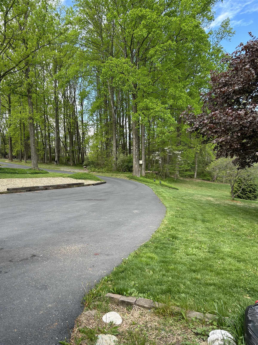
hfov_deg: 53.1
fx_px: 258
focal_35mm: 26
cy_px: 172
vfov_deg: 67.3
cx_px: 129
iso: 50
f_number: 1.5
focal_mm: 5.7
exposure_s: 1/456
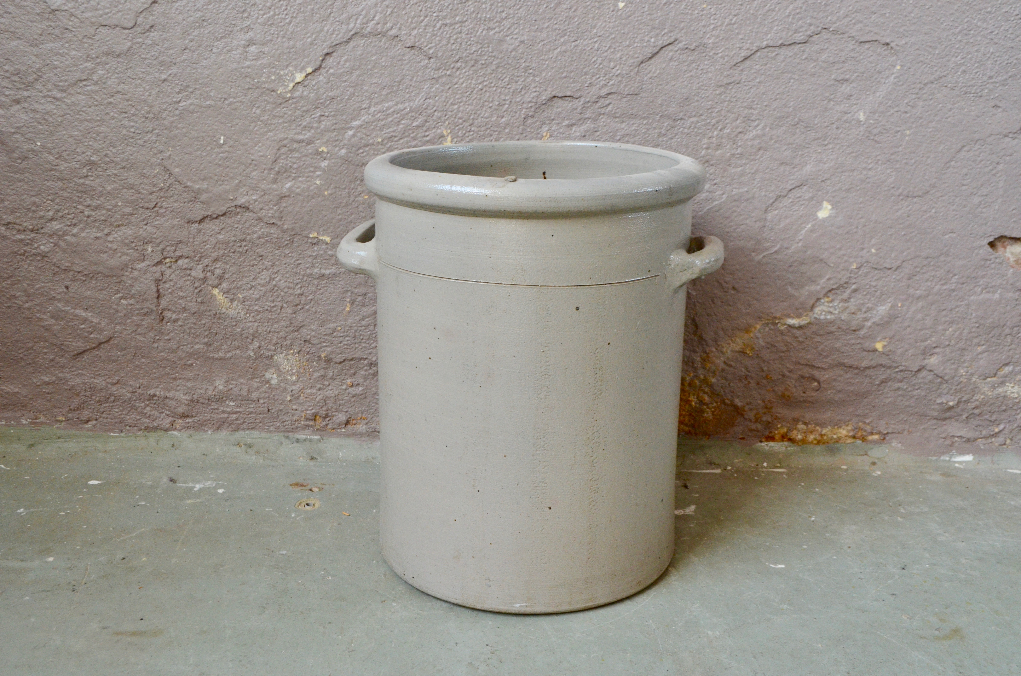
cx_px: 510
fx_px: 1019
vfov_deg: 36.7
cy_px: 338
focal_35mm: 36
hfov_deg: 53.2
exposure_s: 1/125
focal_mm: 24
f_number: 5.6
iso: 1250
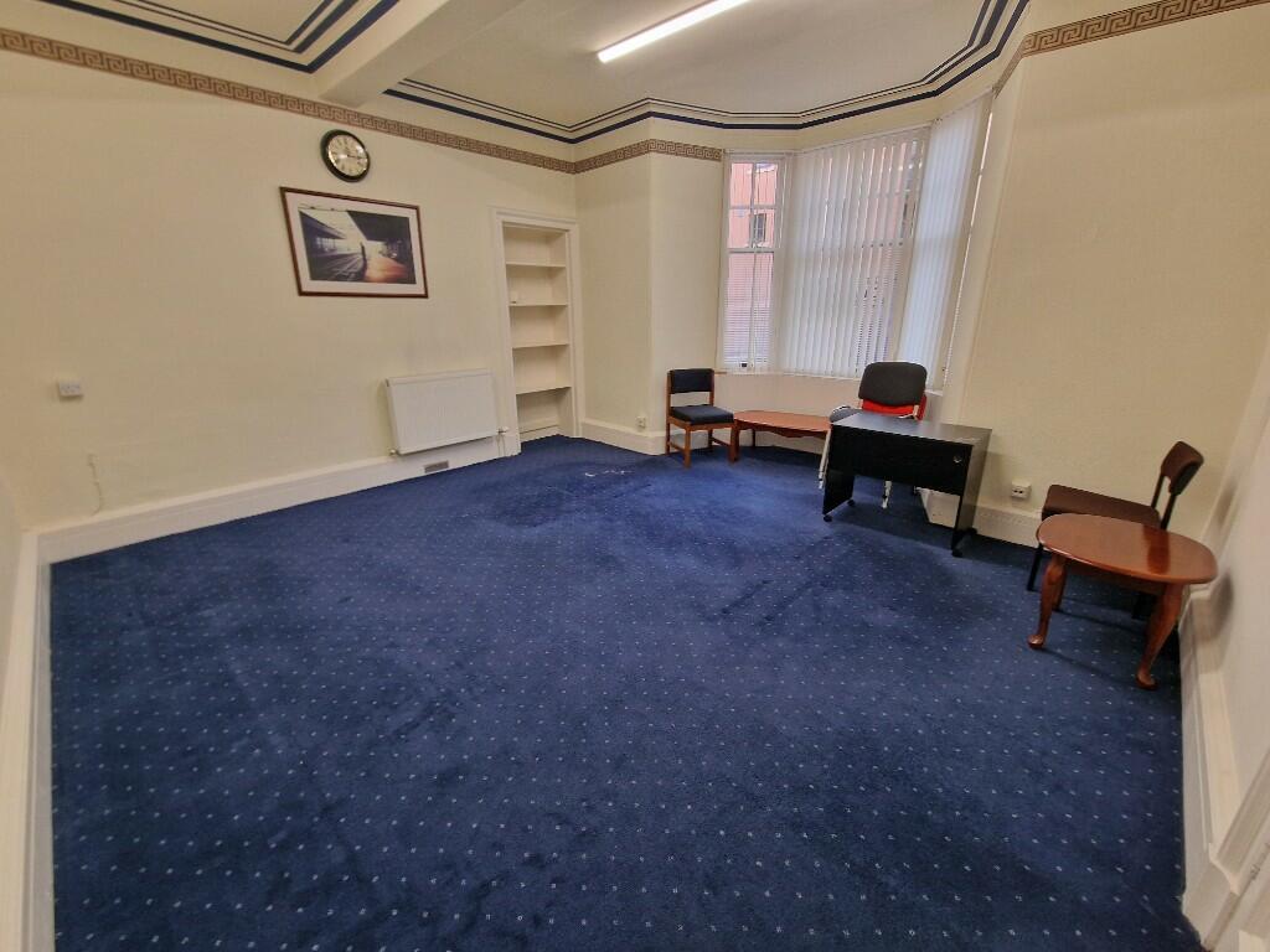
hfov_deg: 106.2
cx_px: 635
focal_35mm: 13
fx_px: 477
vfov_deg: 89.9
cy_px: 476
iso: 100
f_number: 2.2
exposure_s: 1/50
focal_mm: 2.2
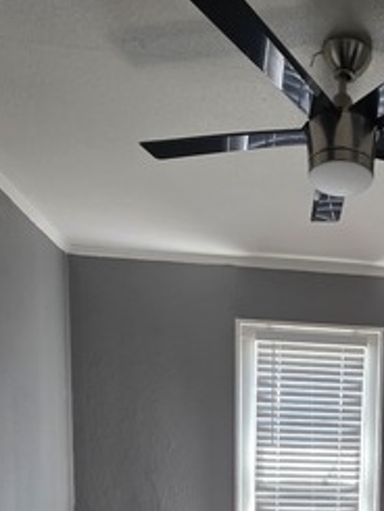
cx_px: 355
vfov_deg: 45.0
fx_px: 502
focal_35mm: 34
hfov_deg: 38.6
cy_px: 519
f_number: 1.9
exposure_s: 1/60
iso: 160
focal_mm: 2.2
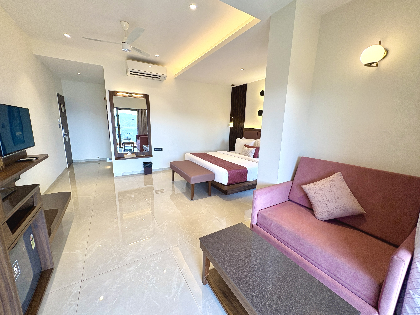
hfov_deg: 102.1
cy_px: 158
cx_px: 210
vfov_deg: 85.7
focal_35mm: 14
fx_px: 170
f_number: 2.2
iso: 64
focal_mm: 2.22
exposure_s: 1/146
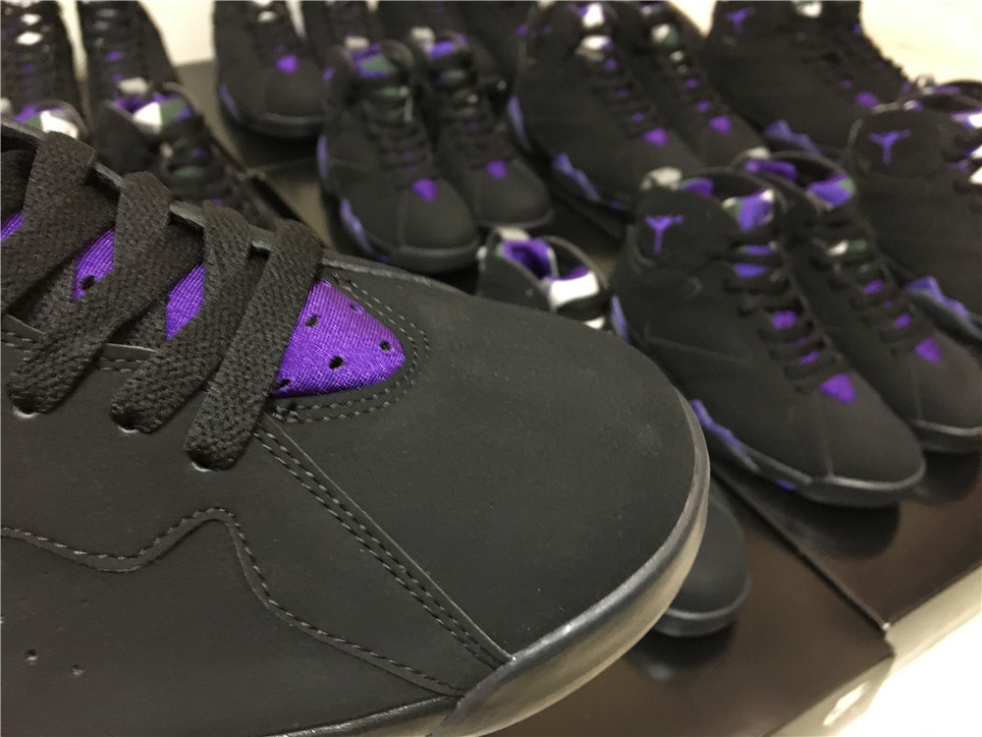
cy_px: 368
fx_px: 823
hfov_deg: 61.7
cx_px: 491
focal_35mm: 29
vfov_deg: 48.2
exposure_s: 1/17
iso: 400
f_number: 2.2
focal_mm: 4.15
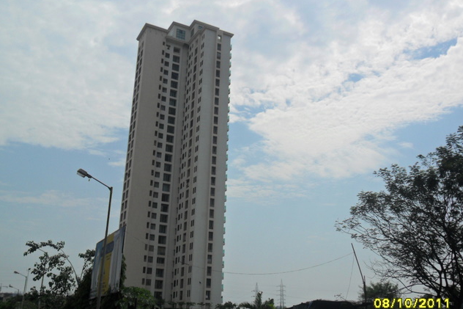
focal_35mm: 39
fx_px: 501
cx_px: 233
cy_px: 161
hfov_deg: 49.6
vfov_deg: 34.2
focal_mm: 6.6
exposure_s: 1/350
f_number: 10.1
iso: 100
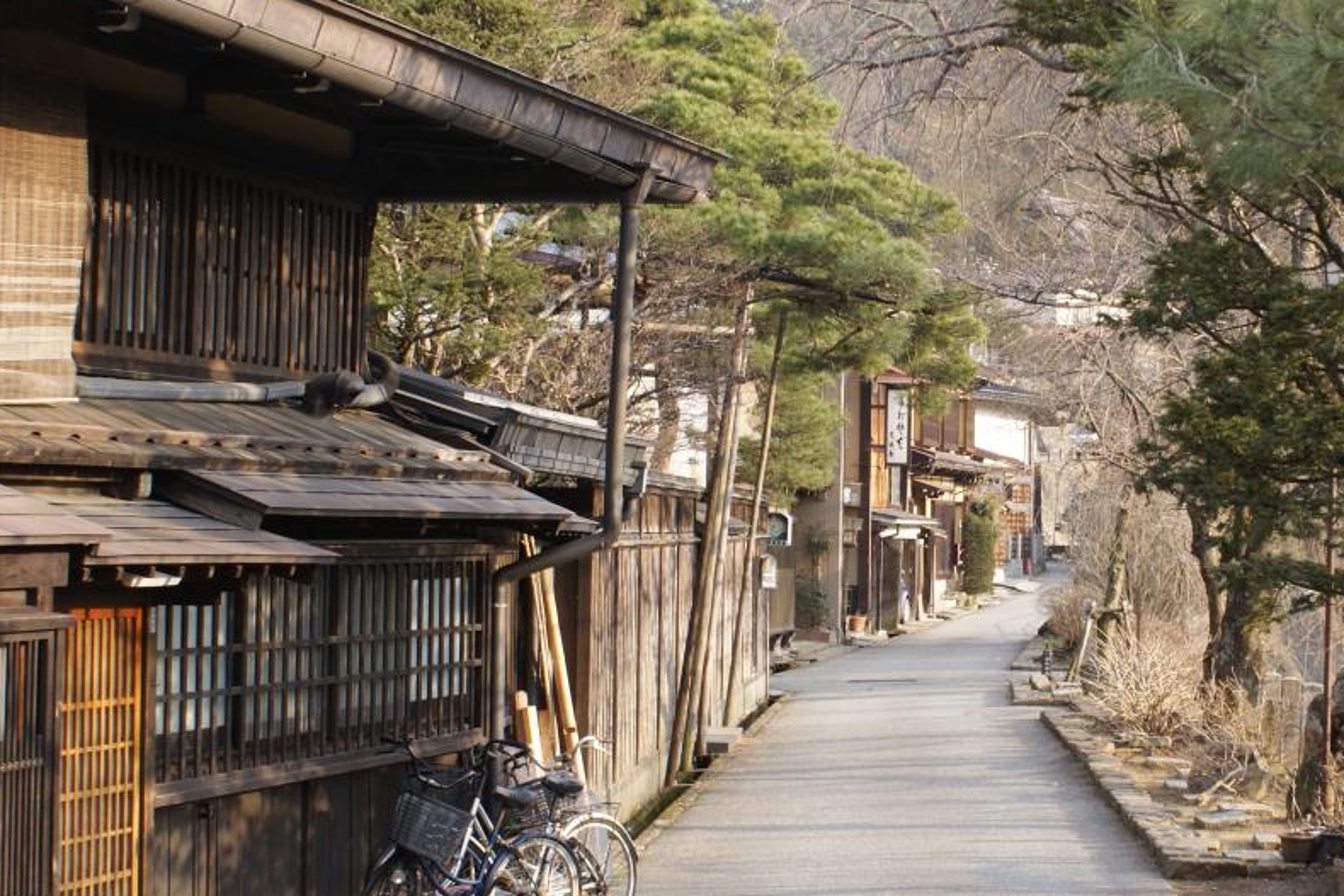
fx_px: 2726
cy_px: 492
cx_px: 823
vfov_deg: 18.7
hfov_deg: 27.6
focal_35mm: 73
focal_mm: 30
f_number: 9
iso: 200
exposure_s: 1/60
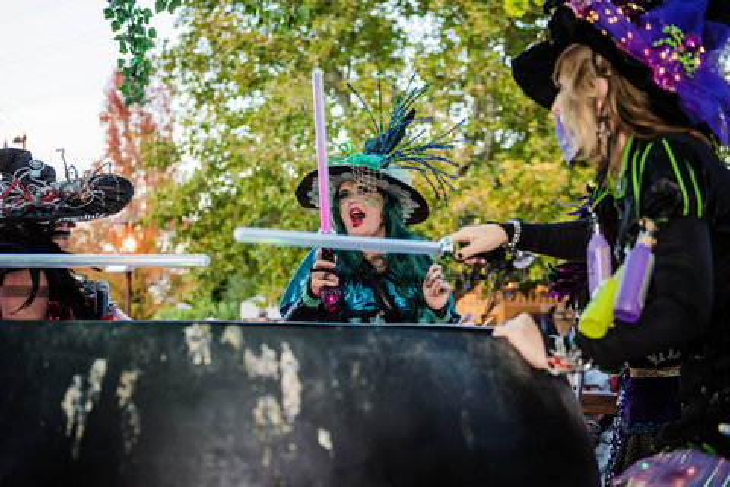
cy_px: 244
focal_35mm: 56
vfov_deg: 24.2
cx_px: 365
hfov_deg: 35.6
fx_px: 1135
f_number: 2.8
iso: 400
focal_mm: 56
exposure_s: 1/160
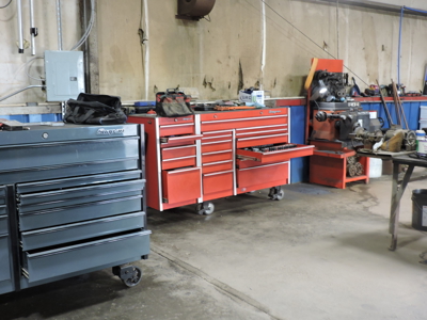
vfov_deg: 36.0
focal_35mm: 40
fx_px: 493
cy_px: 160
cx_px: 214
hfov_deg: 46.8
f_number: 3.3
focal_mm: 7.1
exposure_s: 1/30
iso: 400
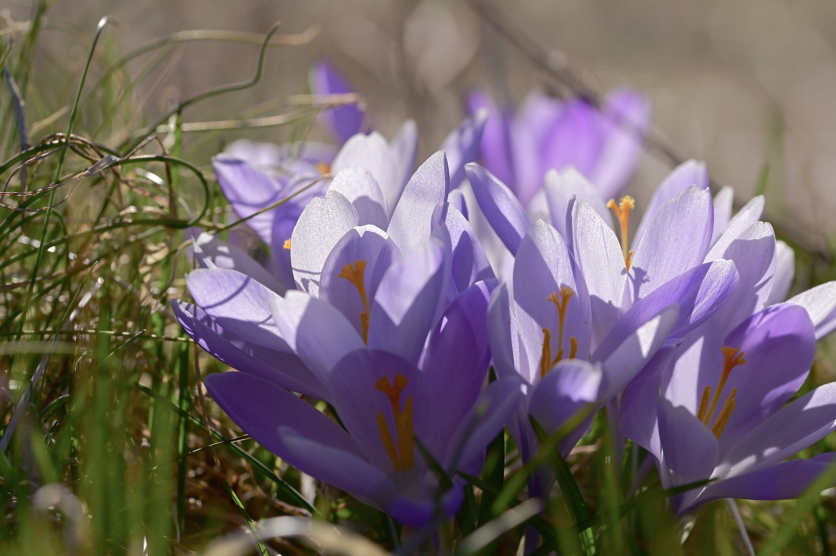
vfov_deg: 13.0
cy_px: 278
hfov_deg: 19.5
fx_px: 2437
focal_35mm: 105
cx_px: 418
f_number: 10
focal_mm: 105
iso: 250
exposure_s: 1/1250
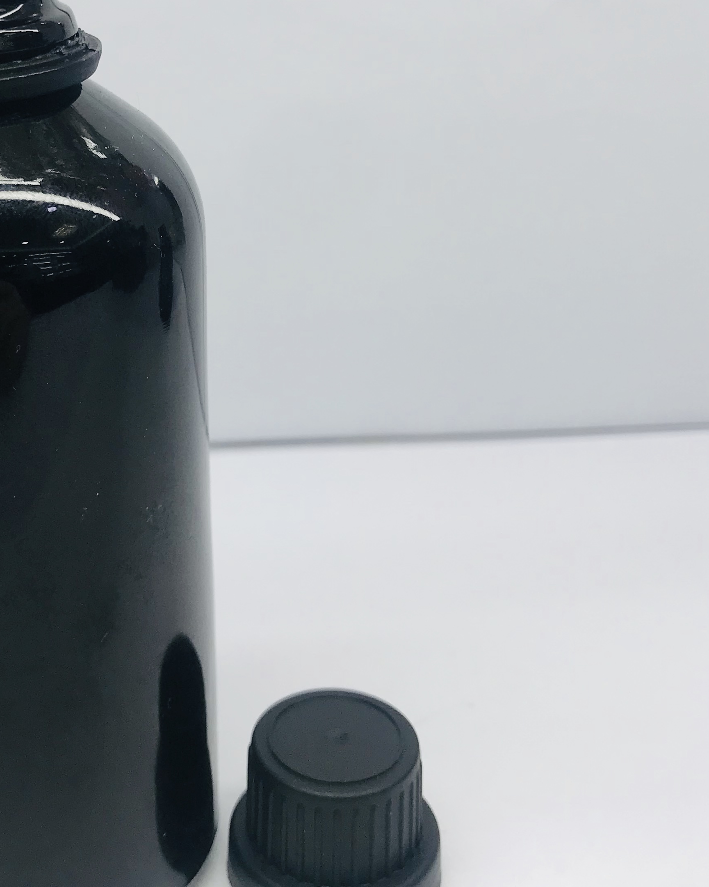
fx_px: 1338
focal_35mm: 51
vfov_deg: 36.1
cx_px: 165
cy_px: 271
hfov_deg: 29.2
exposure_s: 1/251
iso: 20
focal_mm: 3.99
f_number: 1.8
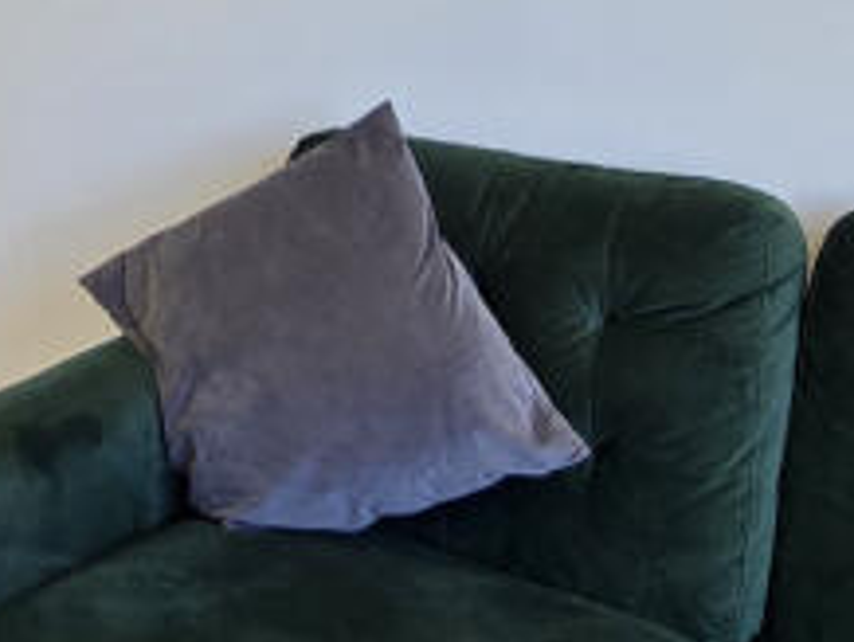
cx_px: -243
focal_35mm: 61
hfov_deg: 26.9
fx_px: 1507
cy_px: -133
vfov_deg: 22.2
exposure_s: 1/50
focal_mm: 2.2
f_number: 2.2
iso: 64
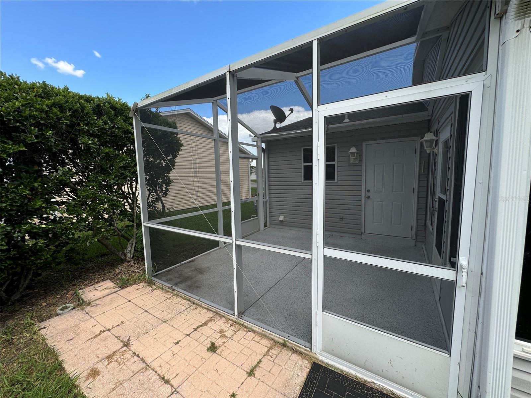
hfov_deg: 102.1
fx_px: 215
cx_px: 266
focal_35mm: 14
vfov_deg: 85.7
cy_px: 199
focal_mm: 2.22
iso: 40
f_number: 2.2
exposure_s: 1/384
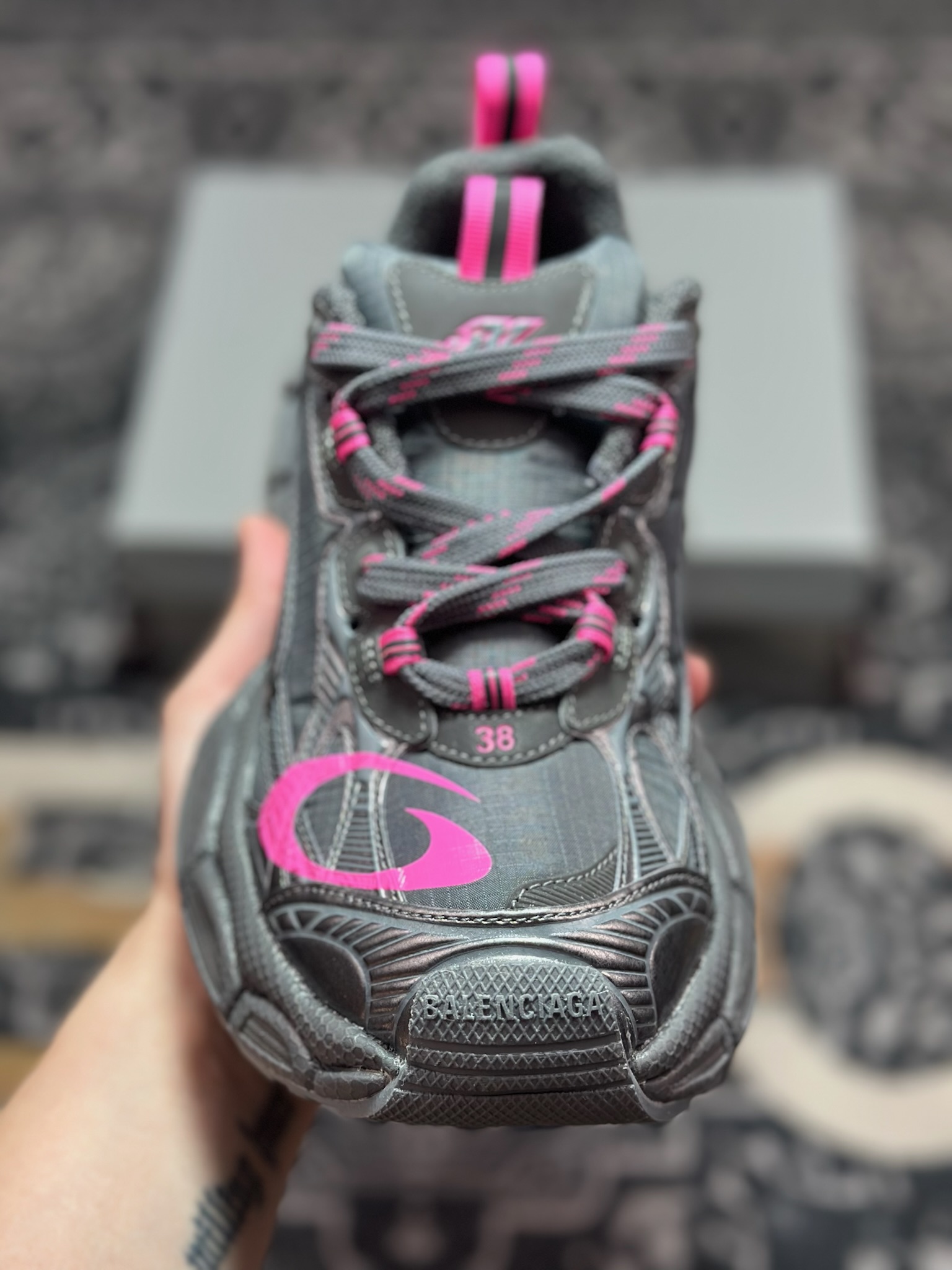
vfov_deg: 39.7
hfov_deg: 30.3
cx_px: 476
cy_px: 635
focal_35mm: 48
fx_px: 1760
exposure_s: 1/422
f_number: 1.78
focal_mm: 6.86
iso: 80
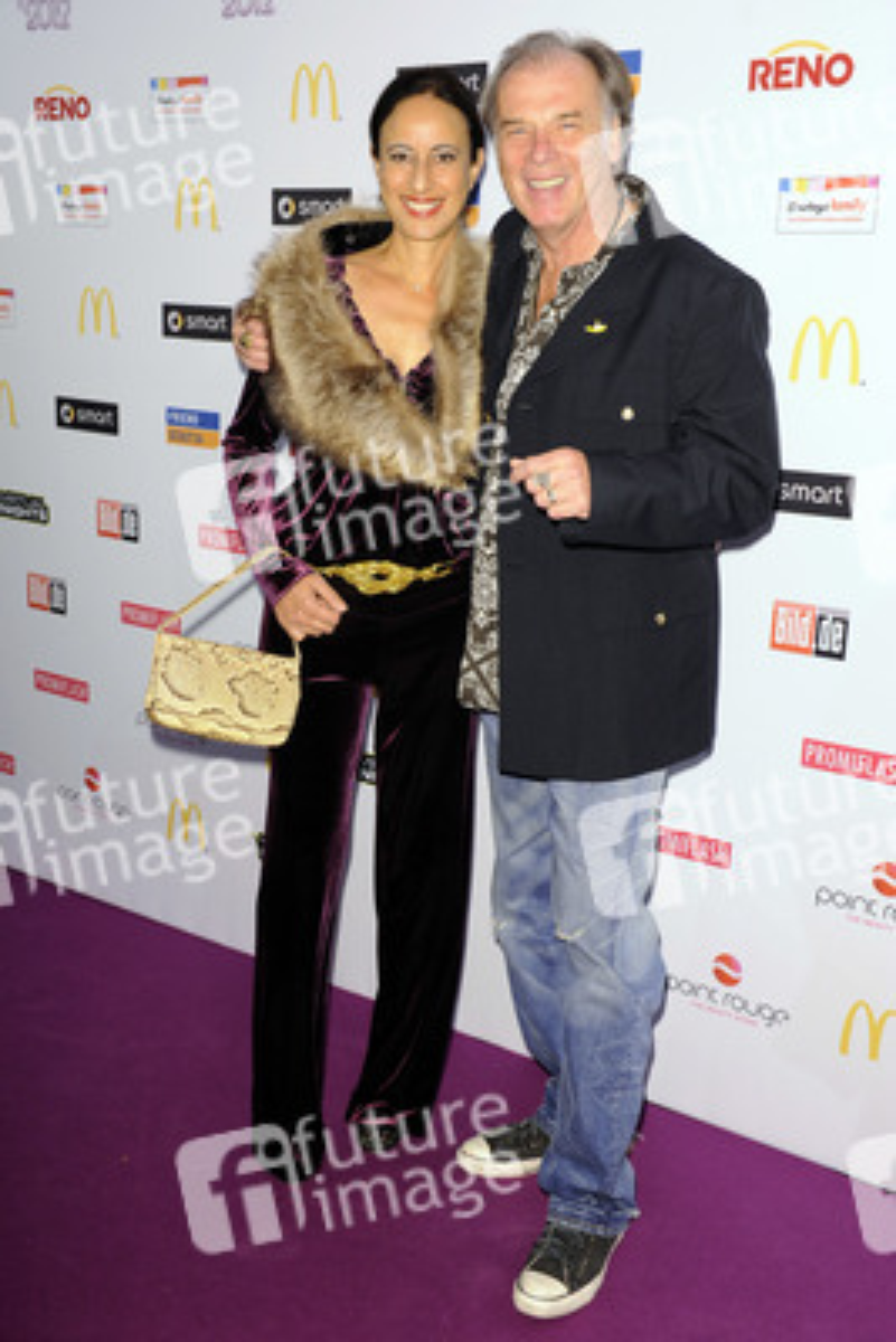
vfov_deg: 46.4
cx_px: 448
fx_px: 1567
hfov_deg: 31.9
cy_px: 671
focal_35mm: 42
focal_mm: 42
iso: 1000
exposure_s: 1/160
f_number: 5.6
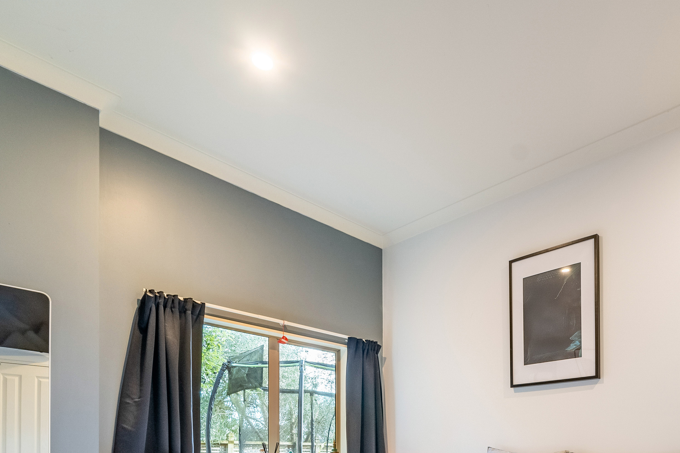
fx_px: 453
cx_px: 455
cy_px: 451
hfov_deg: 71.5
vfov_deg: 45.1
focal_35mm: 24
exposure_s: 1/100
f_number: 6.3
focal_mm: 12
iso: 1000
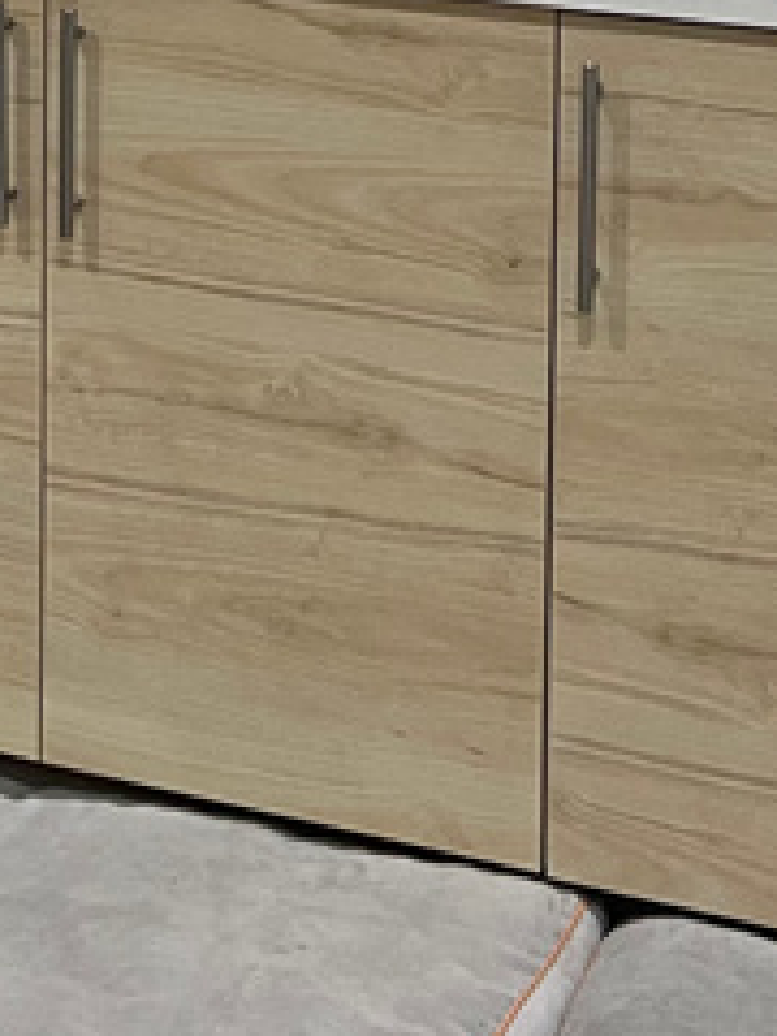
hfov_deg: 12.3
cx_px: -574
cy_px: -419
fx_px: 3322
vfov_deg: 16.5
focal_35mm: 111
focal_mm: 5.7
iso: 100
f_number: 1.5
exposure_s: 1/60
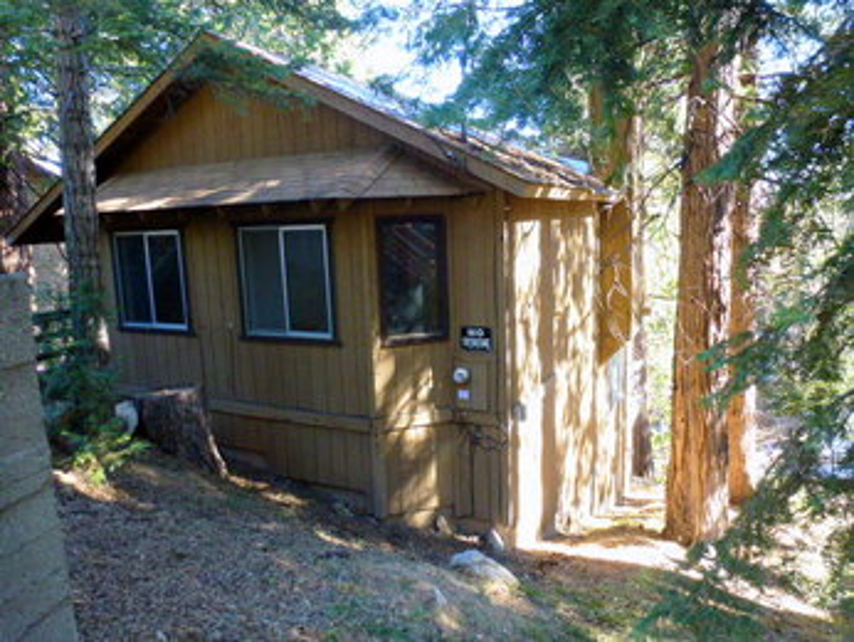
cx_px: 427
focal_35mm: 25
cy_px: 321
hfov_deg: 69.4
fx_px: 617
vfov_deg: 54.9
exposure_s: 1/60
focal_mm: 4.3
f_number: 3.3
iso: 250
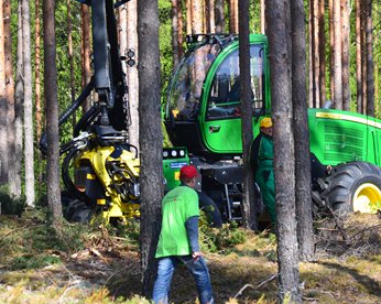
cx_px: 229
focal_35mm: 274
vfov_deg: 5.6
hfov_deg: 7.1
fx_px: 3085
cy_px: 95
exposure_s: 1/250
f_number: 10
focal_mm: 105
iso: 400
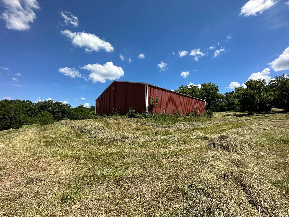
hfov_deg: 102.1
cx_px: 144
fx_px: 117
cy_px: 108
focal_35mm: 14
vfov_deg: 85.7
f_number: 2.2
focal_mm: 2.22
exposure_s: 1/1795
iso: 50
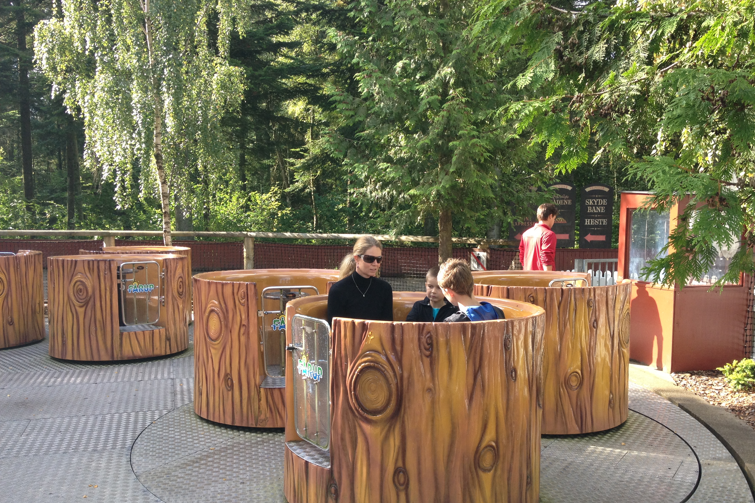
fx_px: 776
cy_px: 272
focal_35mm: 37
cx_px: 383
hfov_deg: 51.9
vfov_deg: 35.9
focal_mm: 4.28
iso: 64
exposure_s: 1/216
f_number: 2.4
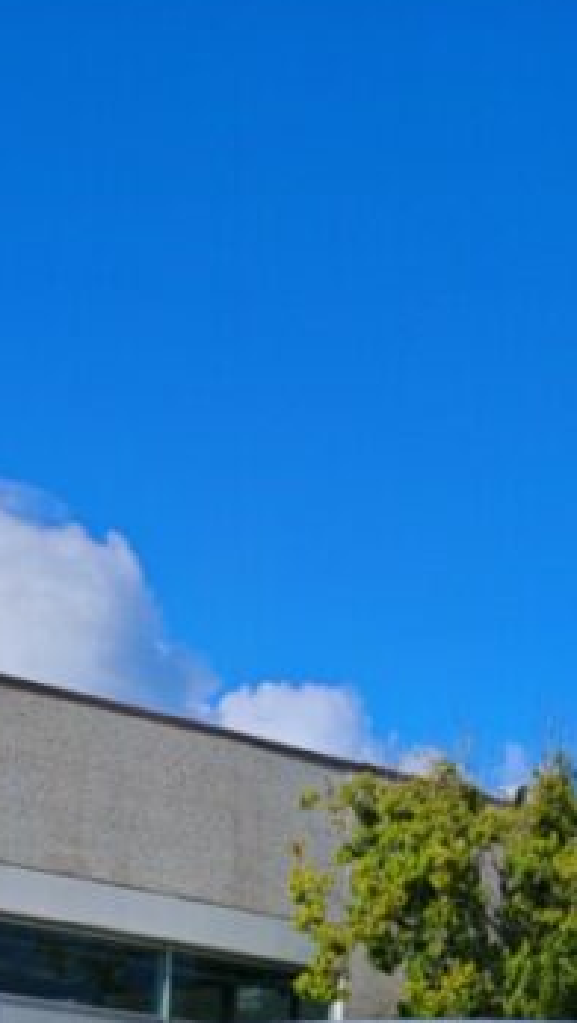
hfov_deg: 13.8
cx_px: 541
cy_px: 1472
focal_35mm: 87
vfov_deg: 21.2
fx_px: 2363
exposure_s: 1/3200
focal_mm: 6.83
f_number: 2
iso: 50
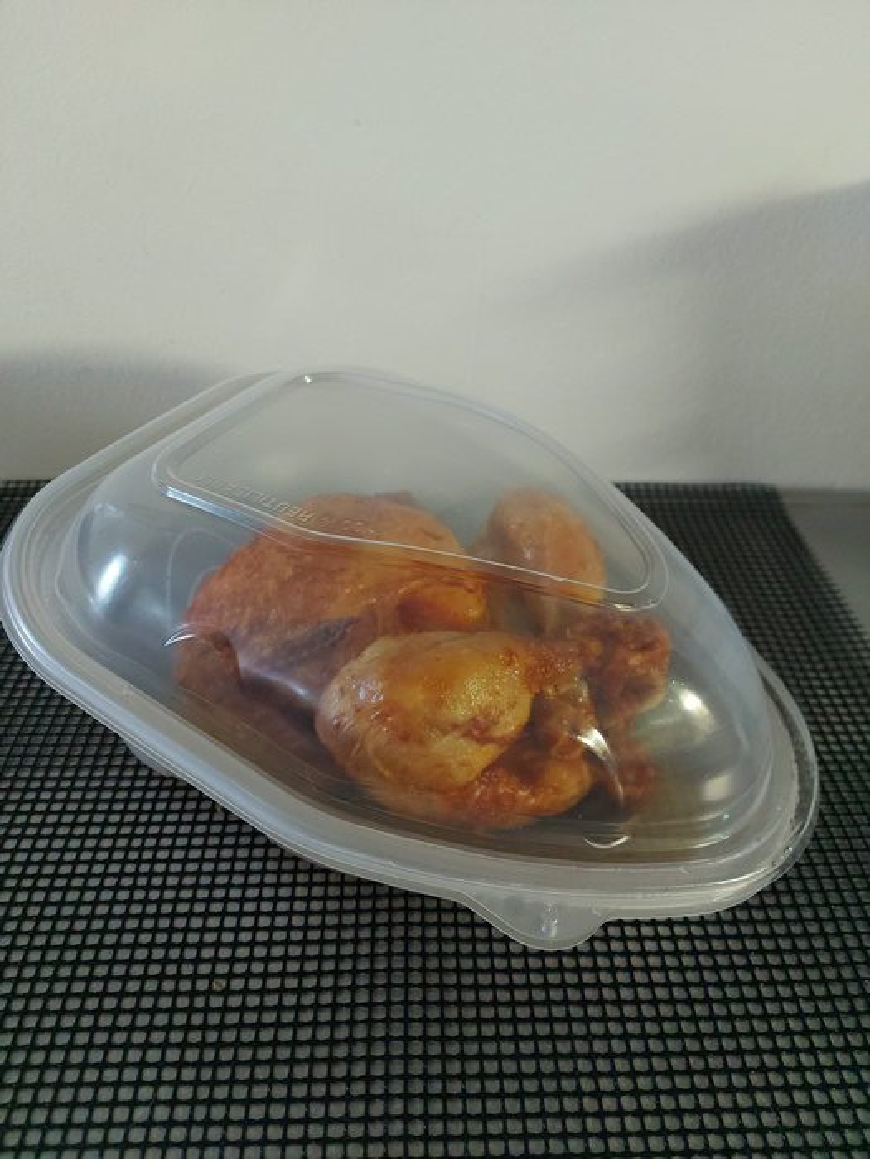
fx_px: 804
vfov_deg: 71.6
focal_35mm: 24
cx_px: 435
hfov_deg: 56.8
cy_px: 580
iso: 250
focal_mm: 5.23
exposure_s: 1/33
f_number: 1.8
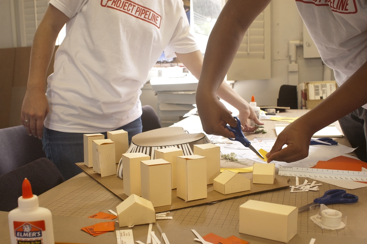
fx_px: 428
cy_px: 122
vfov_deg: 31.8
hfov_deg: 46.4
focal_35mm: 42
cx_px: 184
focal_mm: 28
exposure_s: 1/60
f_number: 5.6
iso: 500
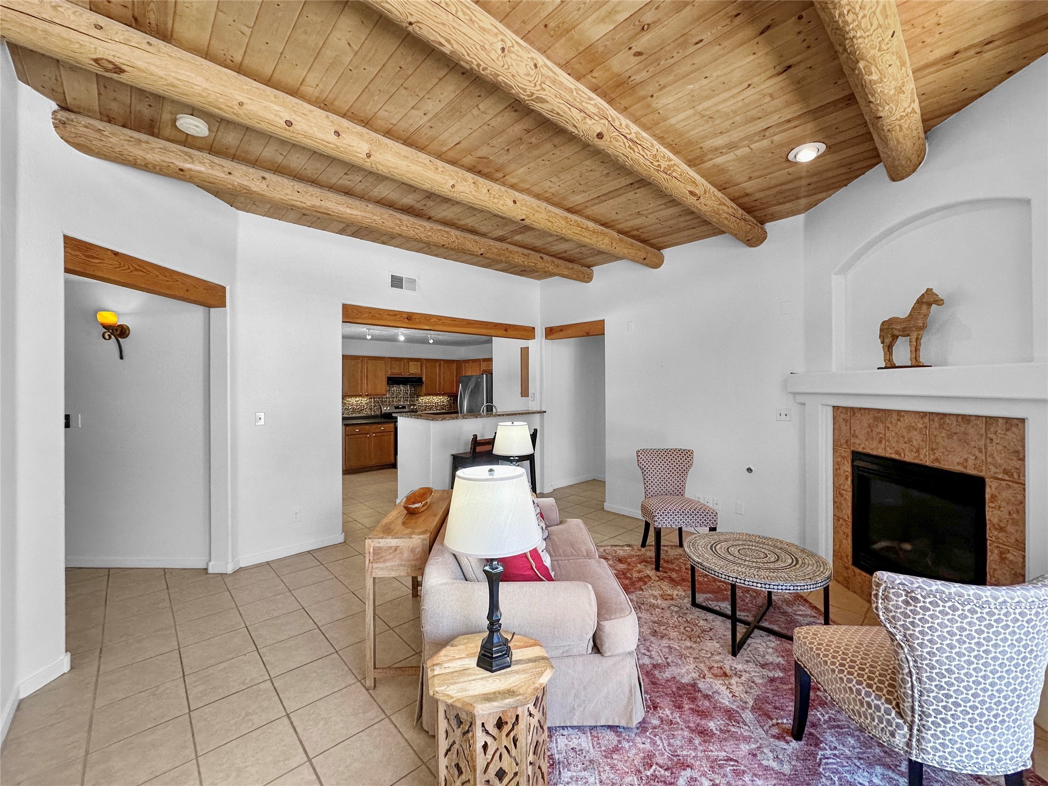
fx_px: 424
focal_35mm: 14
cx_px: 524
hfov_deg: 102.1
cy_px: 393
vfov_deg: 85.7
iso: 160
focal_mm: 2.22
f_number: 2.2
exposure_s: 1/120
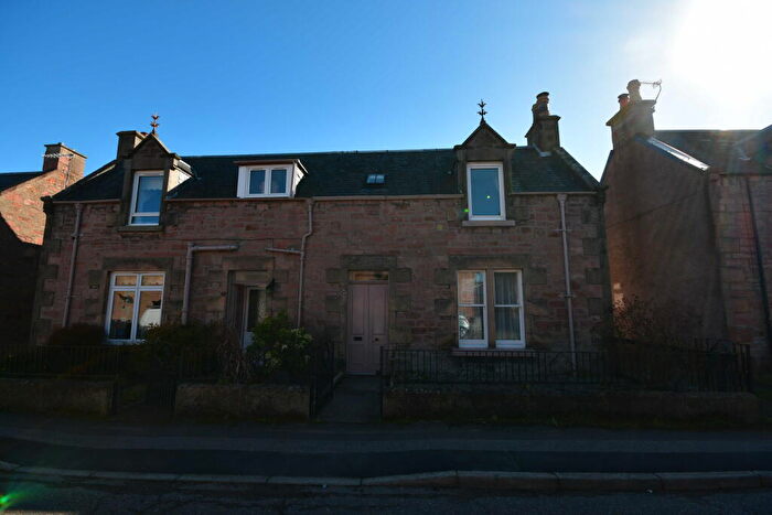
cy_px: 258
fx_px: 322
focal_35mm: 15
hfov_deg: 100.4
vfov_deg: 77.4
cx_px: 386
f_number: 10
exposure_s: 1/250
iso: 200
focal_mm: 10
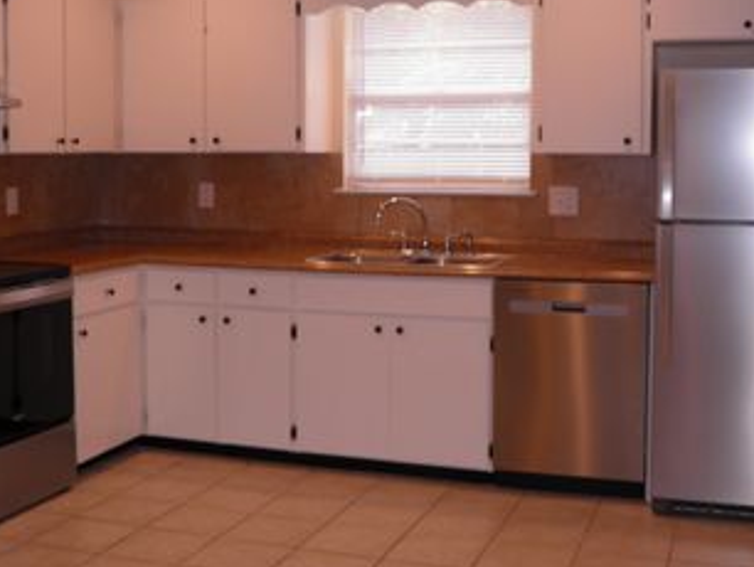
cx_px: 330
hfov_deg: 38.8
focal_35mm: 49
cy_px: 226
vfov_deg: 29.6
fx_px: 1068
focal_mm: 5.5
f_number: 3
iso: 50
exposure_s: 1/40
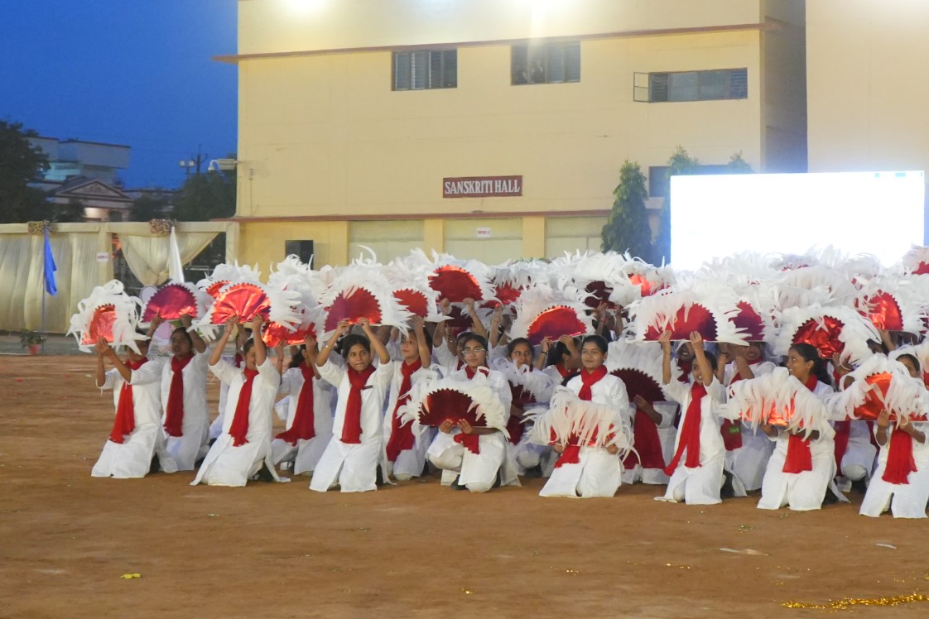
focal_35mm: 78
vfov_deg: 17.4
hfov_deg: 25.8
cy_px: 205
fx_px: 2013
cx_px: 656
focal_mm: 36
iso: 6400
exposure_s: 1/100
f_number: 4
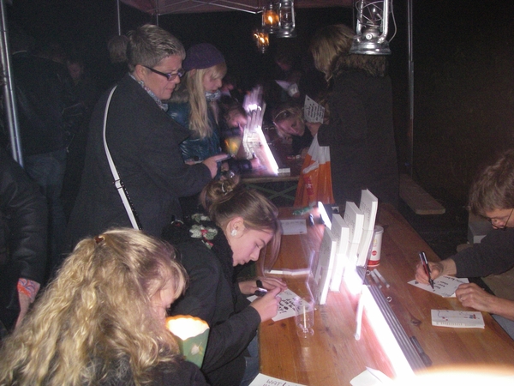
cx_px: 257
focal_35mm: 38
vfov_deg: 37.7
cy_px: 193
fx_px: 564
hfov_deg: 49.0
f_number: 3.3
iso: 400
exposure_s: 1/40
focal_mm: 6.3
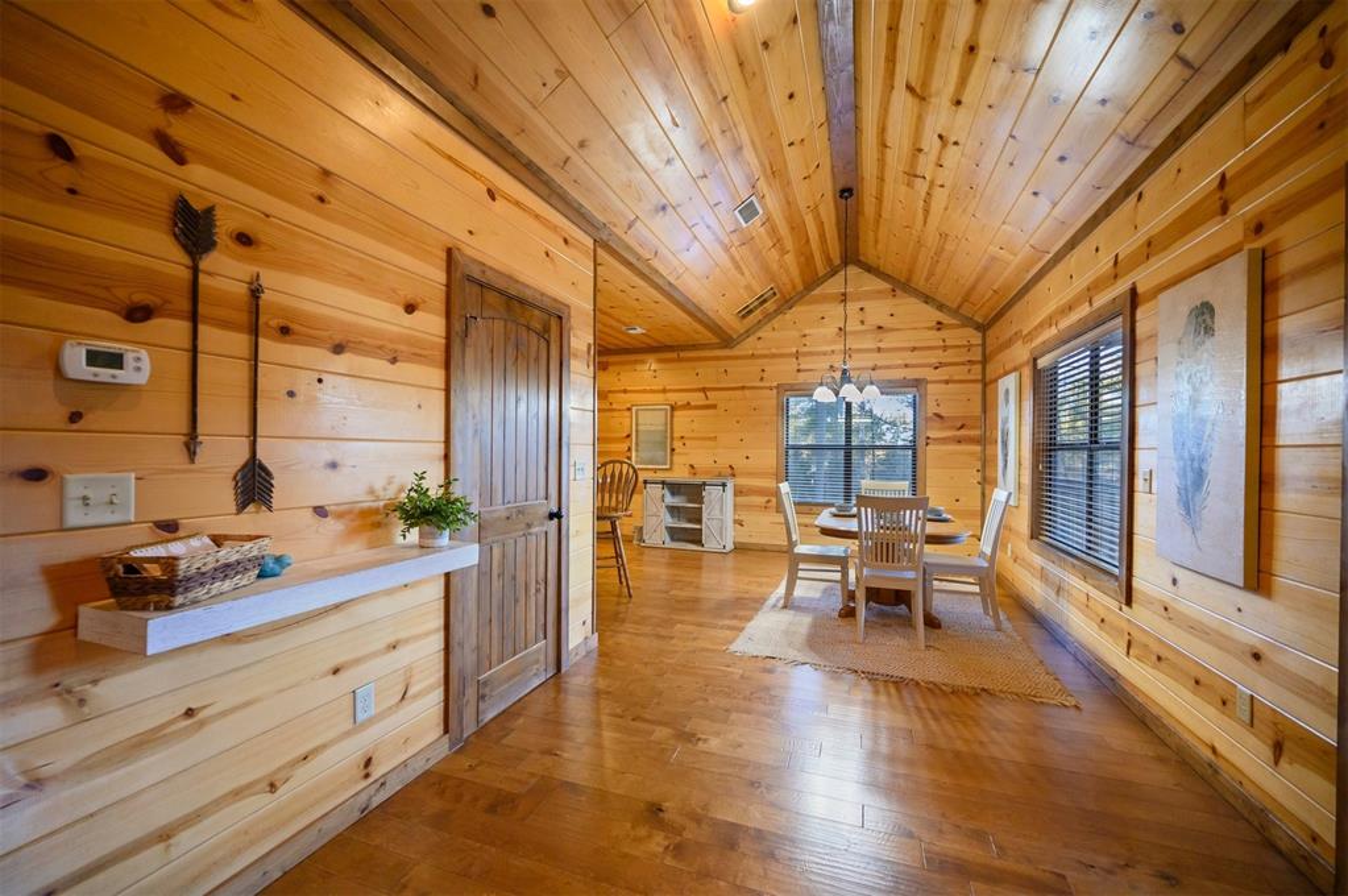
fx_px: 524
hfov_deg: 104.3
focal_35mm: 14
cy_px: 448
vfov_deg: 81.1
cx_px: 674
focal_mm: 14
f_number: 4
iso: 640
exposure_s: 1/60
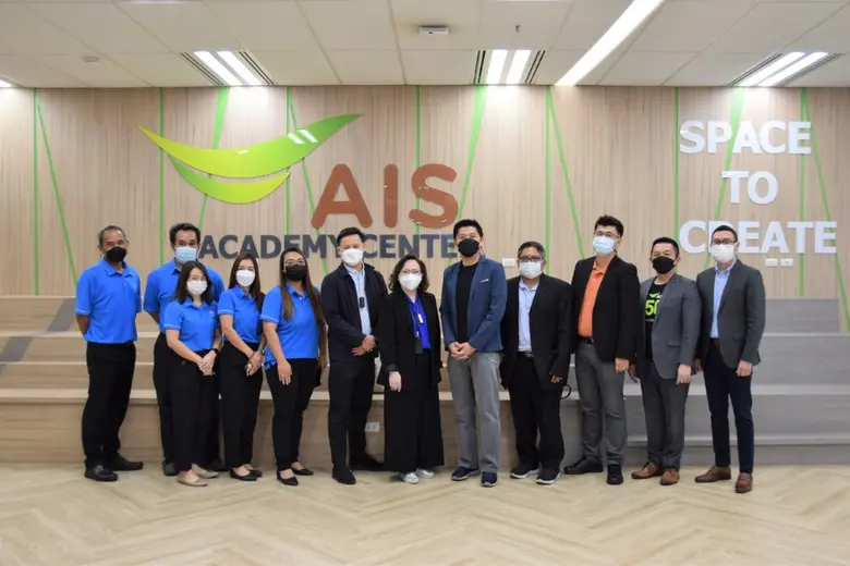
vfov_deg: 43.6
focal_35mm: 30
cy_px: 283
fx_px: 708
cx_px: 425
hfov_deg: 61.9
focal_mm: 20
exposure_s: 1/60
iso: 400
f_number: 4
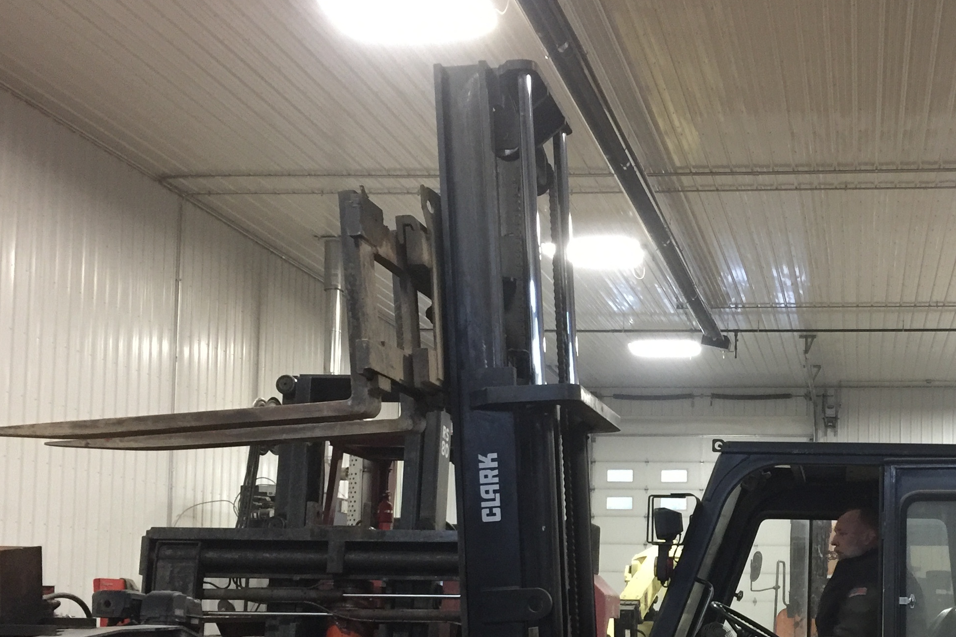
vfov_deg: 25.8
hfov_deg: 37.7
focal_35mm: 51
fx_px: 1354
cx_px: 742
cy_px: 551
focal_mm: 4.15
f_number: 2.2
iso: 125
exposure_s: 1/10
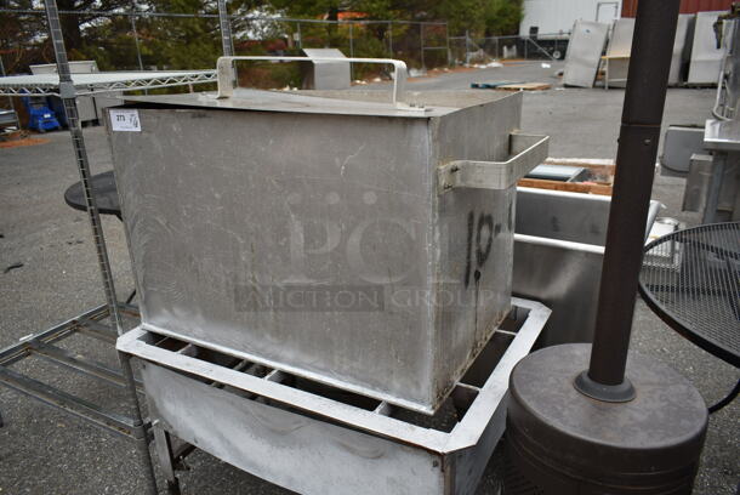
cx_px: 370
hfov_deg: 67.3
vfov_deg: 48.0
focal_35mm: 27
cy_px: 248
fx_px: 556
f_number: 4.5
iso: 100
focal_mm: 18
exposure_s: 1/80
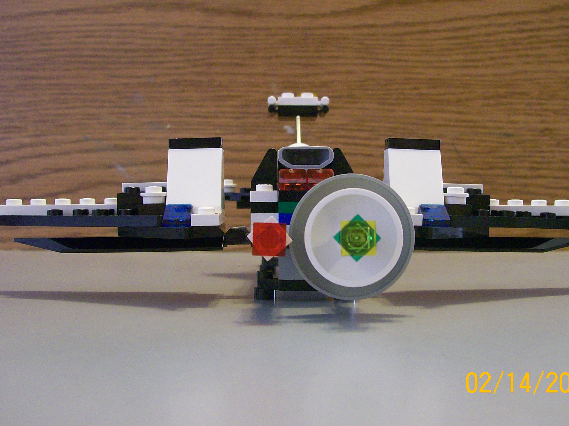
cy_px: 191
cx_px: 293
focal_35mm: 43
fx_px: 706
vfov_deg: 33.5
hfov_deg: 43.9
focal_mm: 6
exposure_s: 1/8.45
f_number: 2.7
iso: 160
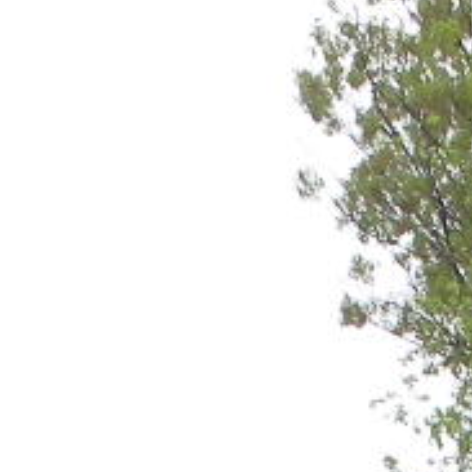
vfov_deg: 3.9
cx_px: 720
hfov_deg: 4.0
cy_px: 1437
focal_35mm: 433
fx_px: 6680
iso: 64
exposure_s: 1/182
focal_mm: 9.8
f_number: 5
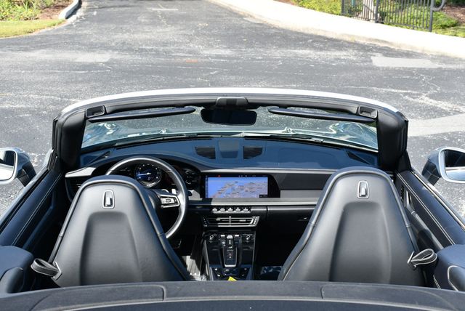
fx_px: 724
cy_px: 156
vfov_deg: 24.2
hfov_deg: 35.6
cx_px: 232
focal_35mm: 56
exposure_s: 1/250
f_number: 6.3
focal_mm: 28
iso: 200
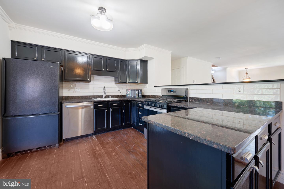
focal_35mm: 14
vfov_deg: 81.2
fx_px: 110
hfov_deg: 104.3
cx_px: 142
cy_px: 94
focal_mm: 14
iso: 100
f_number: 8
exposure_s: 1/4
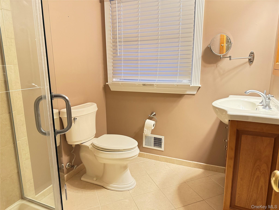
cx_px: 140
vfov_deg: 56.8
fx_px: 193
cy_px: 105
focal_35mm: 24
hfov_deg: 71.6
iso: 800
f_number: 1.78
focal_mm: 6.76
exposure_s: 1/60
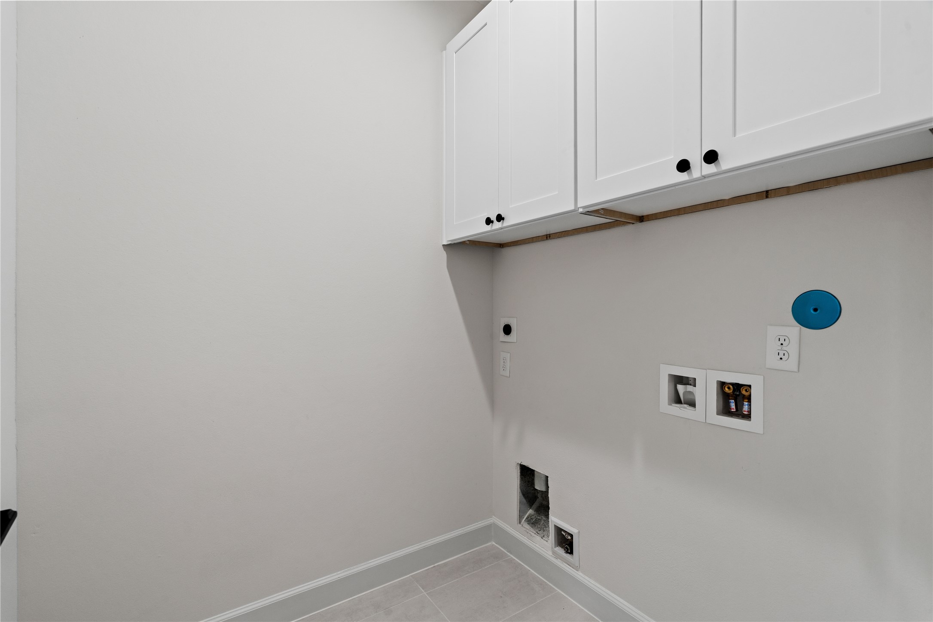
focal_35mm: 16
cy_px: 311
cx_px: 466
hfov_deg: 96.7
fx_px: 415
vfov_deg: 73.7
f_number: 9
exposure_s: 1/2.5
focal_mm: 16
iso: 200
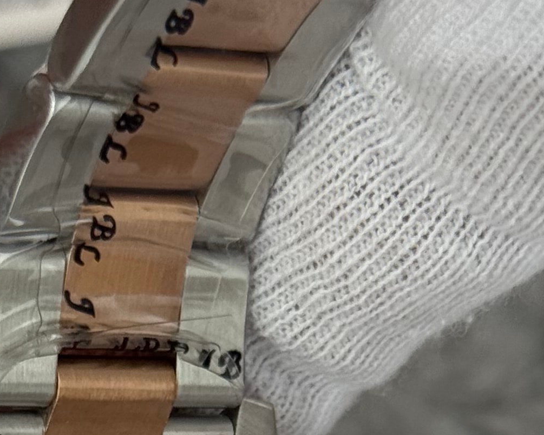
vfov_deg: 7.9
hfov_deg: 10.2
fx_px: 3027
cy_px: 826
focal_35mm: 188
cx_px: 102
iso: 64
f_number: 1.78
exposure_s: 1/1055
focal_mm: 6.76
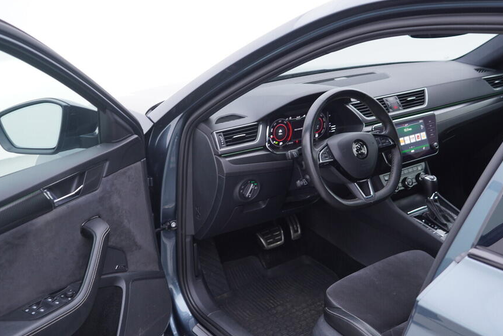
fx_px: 601
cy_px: 189
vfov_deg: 31.2
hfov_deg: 45.4
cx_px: 276
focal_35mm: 43
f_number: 2.8
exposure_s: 1/40
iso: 125
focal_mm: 24
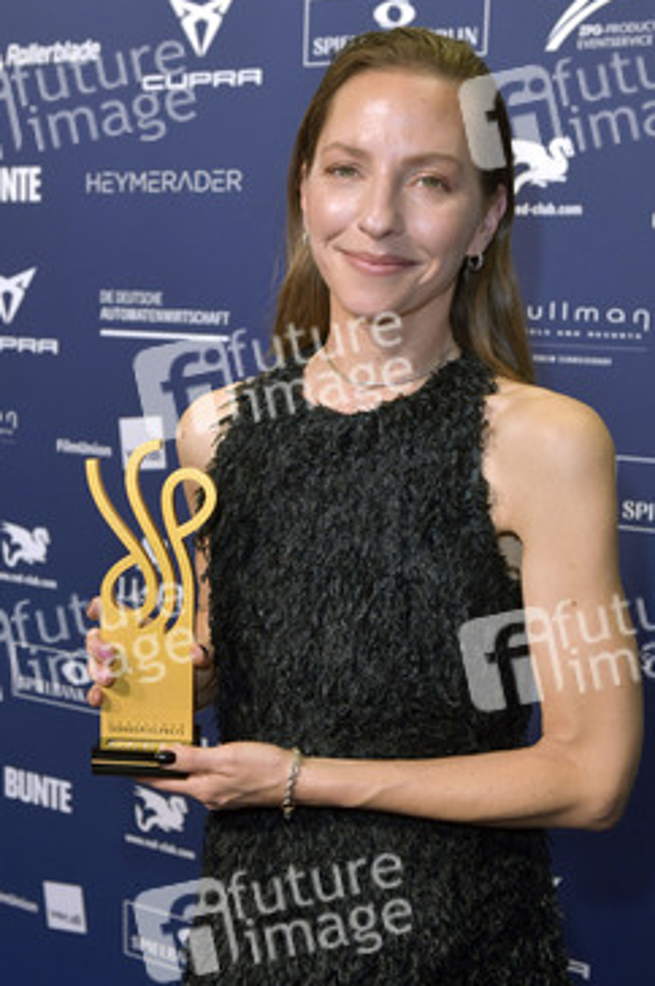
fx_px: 1203
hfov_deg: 30.4
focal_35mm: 44
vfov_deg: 44.5
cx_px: 352
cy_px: 512
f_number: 5.6
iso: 1250
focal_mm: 40
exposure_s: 1/200
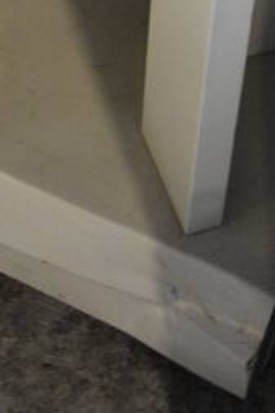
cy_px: -311
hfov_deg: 14.0
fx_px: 1123
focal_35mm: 98
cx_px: 146
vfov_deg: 17.3
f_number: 3.5
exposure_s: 1/125
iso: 2000
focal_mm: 18
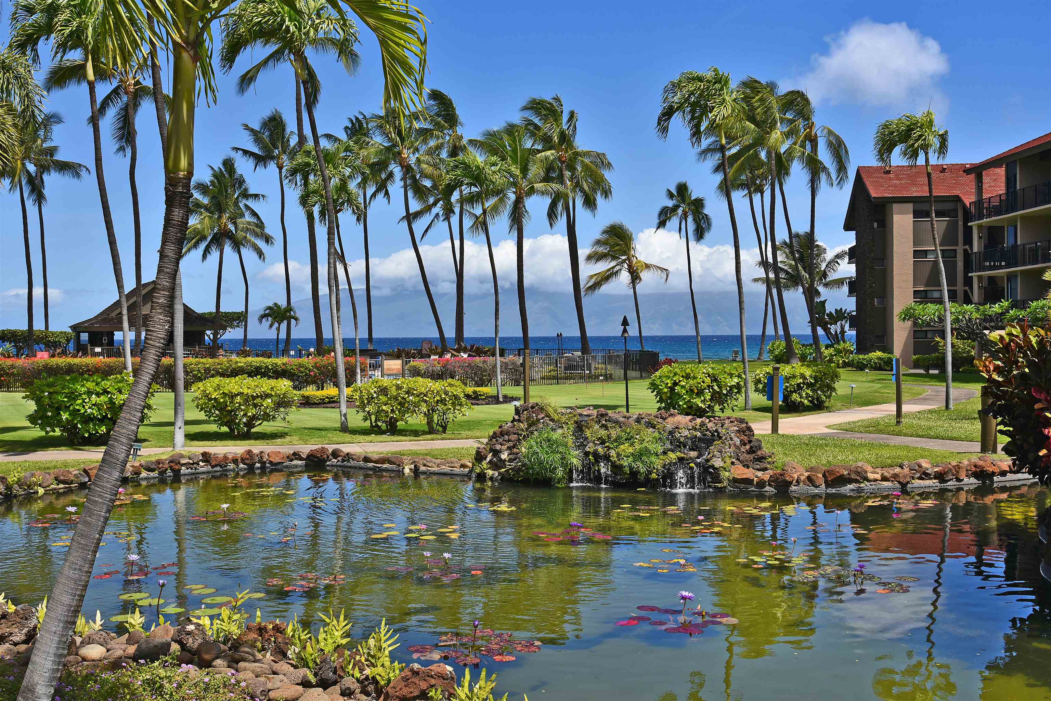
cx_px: 526
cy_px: 350
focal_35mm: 38
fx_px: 1110
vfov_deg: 35.1
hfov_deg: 50.7
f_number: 11
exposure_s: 1/200
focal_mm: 38
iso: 100
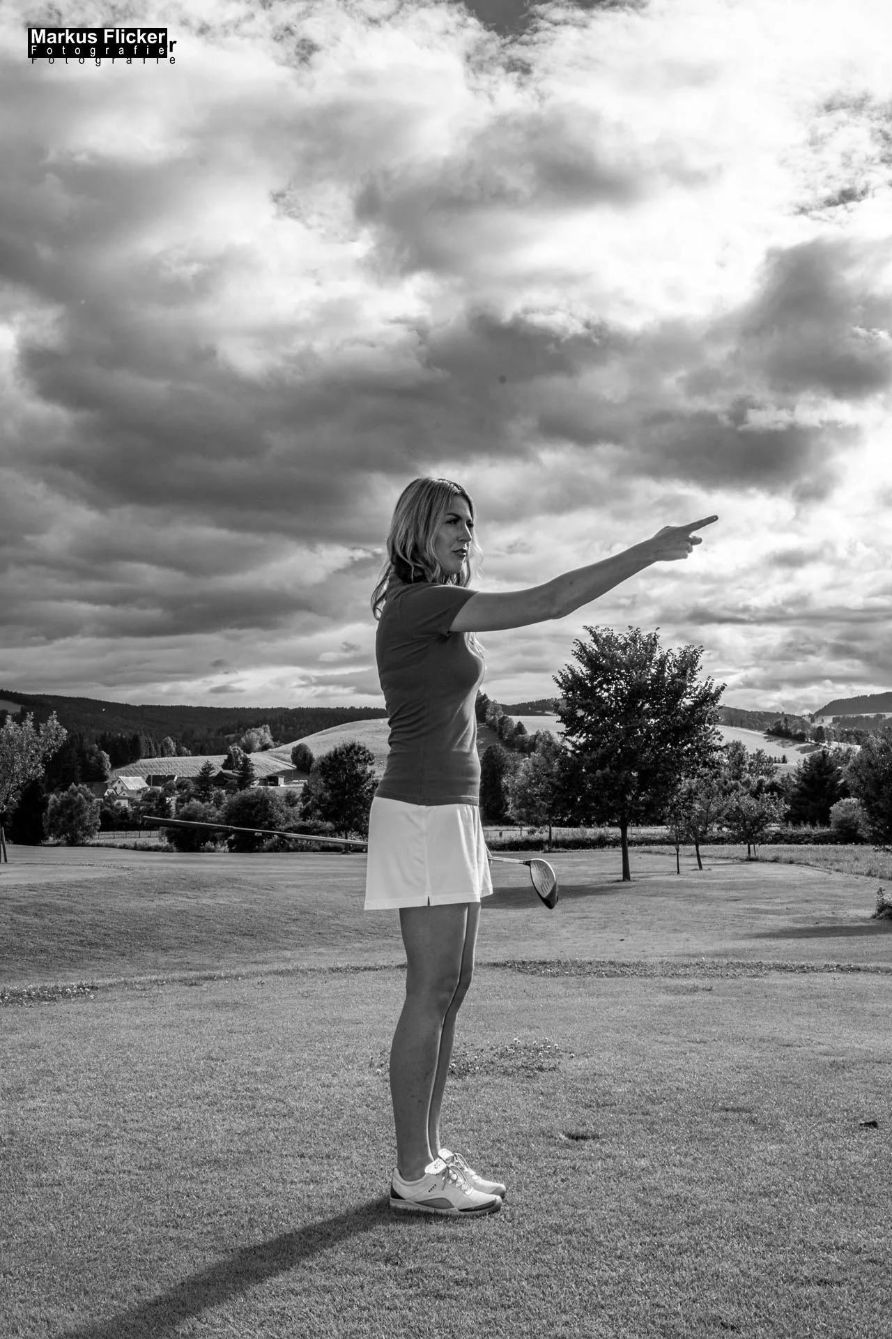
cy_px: 670
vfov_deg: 46.4
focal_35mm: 42
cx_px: 446
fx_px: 1561
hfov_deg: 31.9
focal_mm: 28
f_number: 20
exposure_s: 1/160
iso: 200
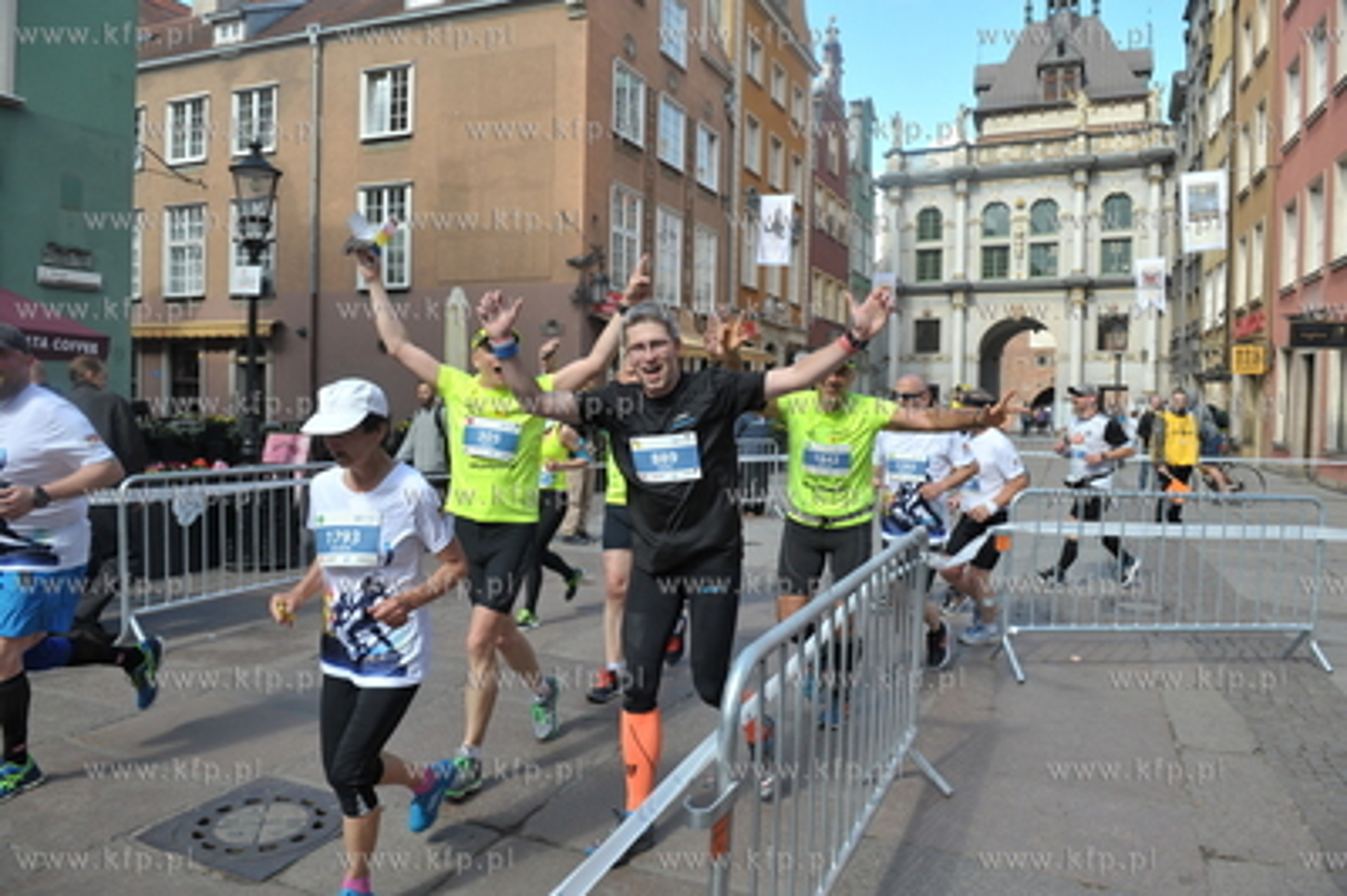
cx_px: 674
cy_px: 448
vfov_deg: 53.1
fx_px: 897
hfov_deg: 73.8
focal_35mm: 24
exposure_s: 1/640
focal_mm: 24
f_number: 5.6
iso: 400
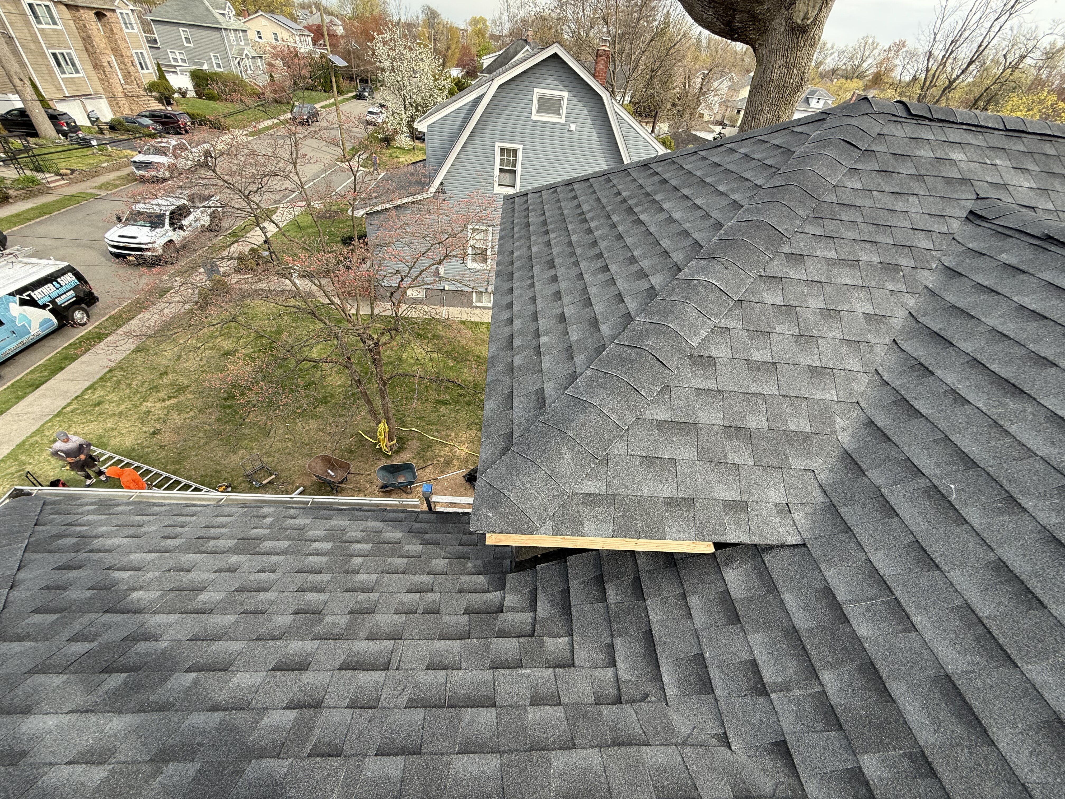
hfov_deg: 102.1
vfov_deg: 85.7
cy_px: 400
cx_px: 532
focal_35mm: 14
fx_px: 431
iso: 50
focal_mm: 2.22
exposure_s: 1/333
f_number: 2.2
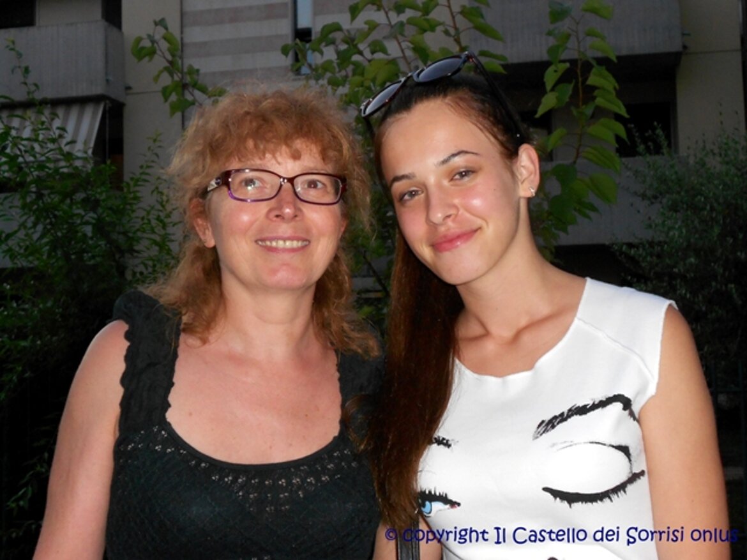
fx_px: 1057
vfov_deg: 29.7
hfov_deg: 38.9
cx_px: 374
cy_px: 280
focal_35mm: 49
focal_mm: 8.8
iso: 200
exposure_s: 1/60
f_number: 4.5
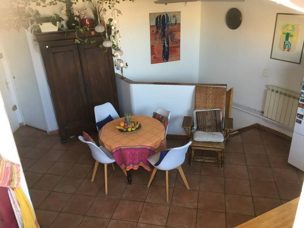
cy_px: 114
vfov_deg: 48.2
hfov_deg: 61.7
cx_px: 152
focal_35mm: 29
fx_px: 255
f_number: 2.2
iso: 64
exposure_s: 1/33
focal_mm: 4.15
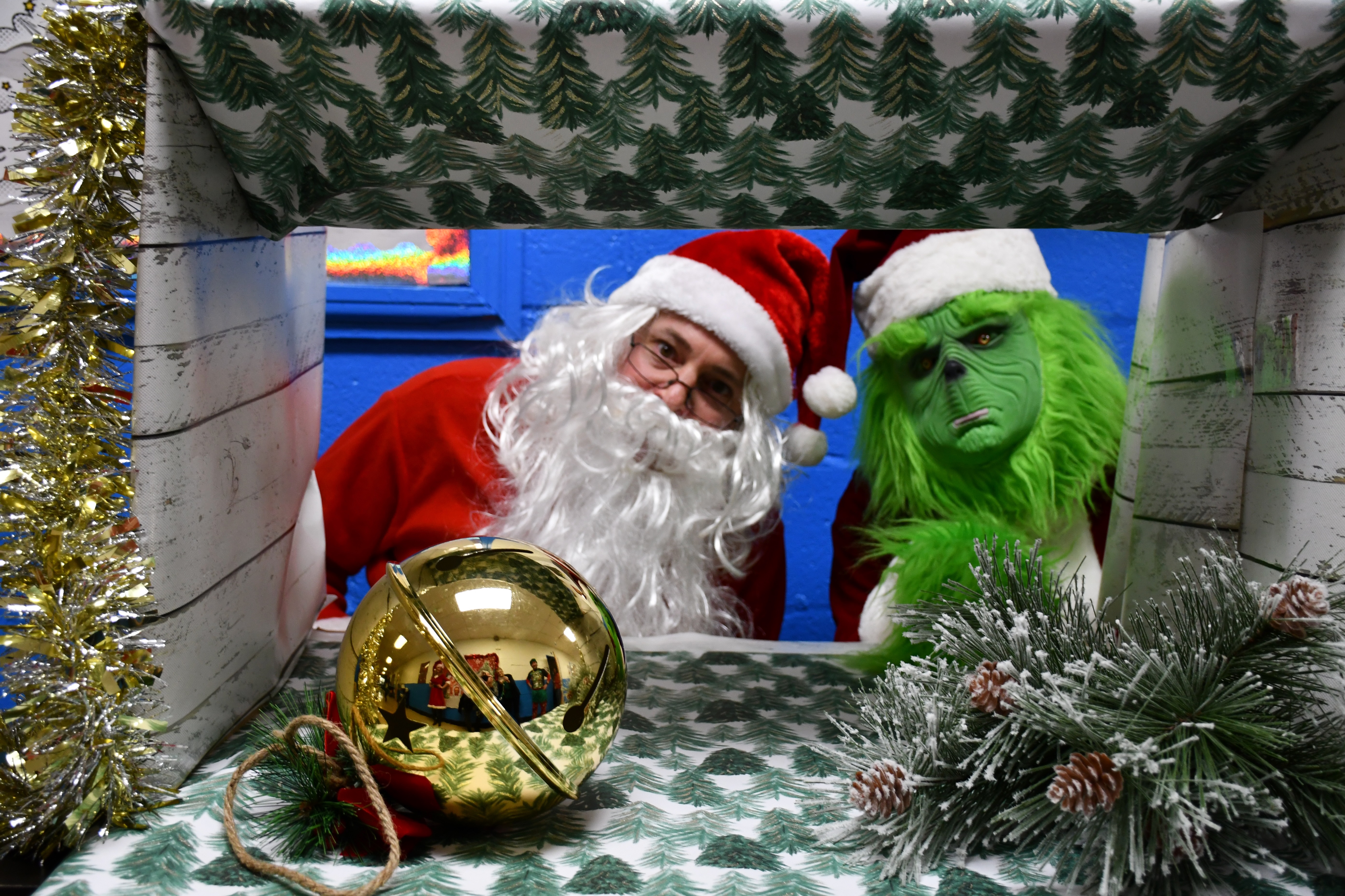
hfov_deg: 48.5
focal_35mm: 40
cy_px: 448
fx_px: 1494
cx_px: 672
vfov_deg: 33.4
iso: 1000
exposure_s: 1/125
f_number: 4
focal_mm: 27
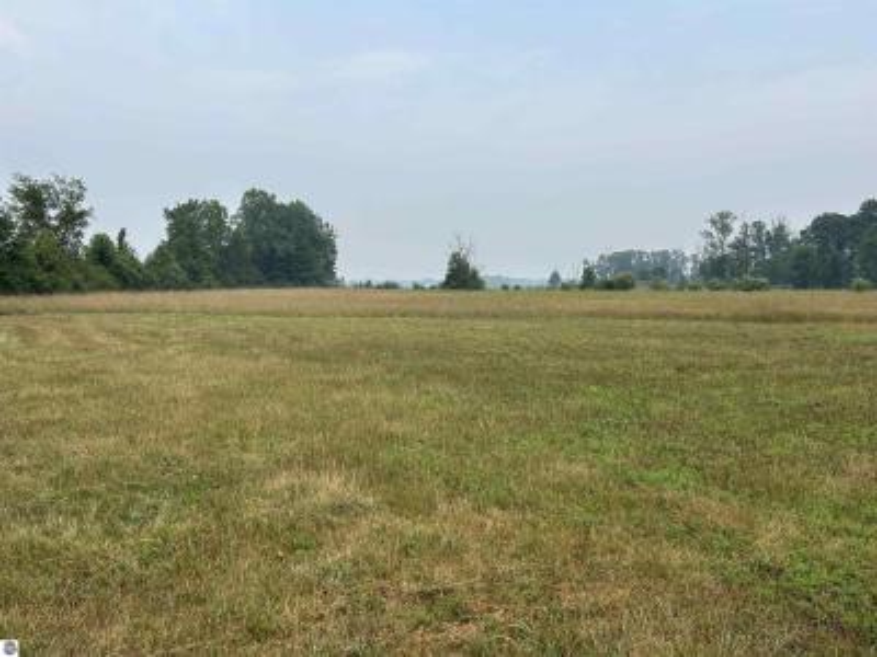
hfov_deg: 67.3
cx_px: 438
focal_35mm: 26
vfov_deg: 53.1
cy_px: 328
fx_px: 659
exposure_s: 1/2252
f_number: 1.5
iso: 50
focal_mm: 5.7
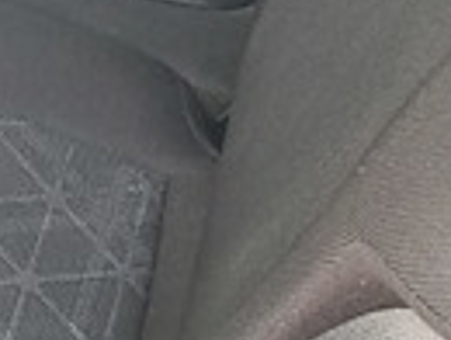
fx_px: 2506
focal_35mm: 192
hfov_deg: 9.8
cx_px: -347
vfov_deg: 7.3
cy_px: -441
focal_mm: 4.3
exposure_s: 1/100
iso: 160
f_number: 2.4
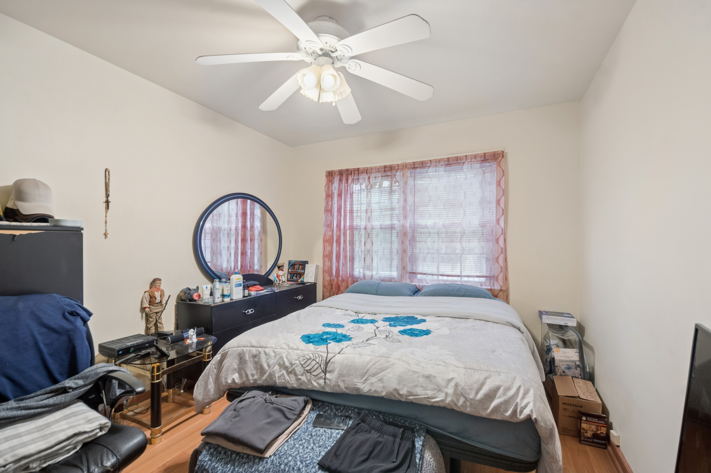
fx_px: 296
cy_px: 236
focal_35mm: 15
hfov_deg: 100.4
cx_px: 356
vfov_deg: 77.2
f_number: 8
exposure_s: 1/13
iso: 400
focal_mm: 10
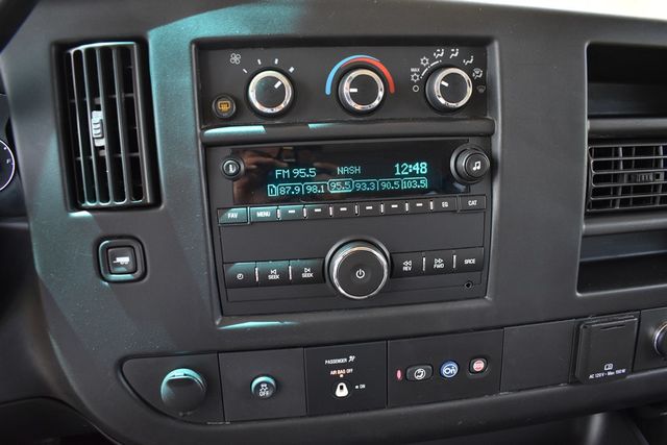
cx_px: 334
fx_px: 500
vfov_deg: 48.0
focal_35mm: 27
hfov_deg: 67.4
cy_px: 222
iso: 800
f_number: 3.5
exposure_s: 1/125
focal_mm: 18
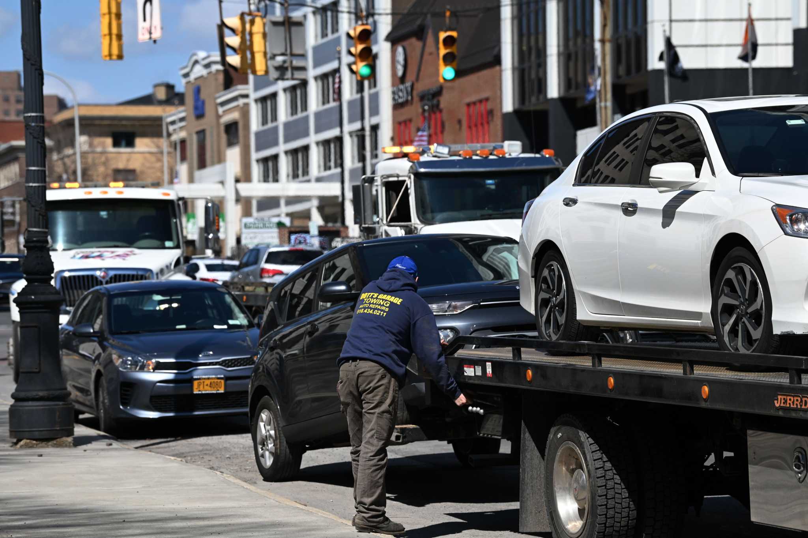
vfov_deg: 9.1
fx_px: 3364
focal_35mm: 150
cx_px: 404
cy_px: 269
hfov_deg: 13.7
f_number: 6.3
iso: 1400
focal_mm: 150
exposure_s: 1/8000
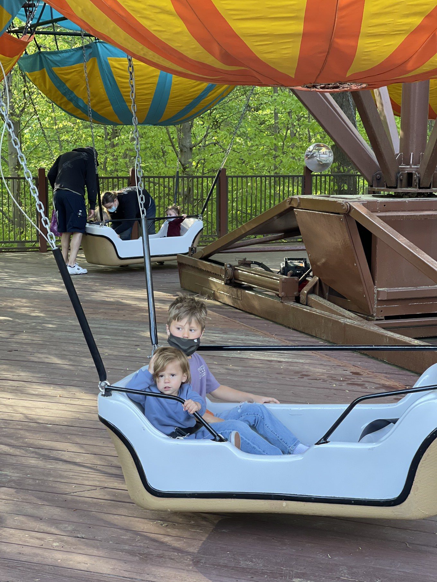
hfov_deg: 22.9
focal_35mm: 64
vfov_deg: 30.3
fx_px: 1077
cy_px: 291
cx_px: 218
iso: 80
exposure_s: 1/121
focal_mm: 7.5
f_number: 2.2
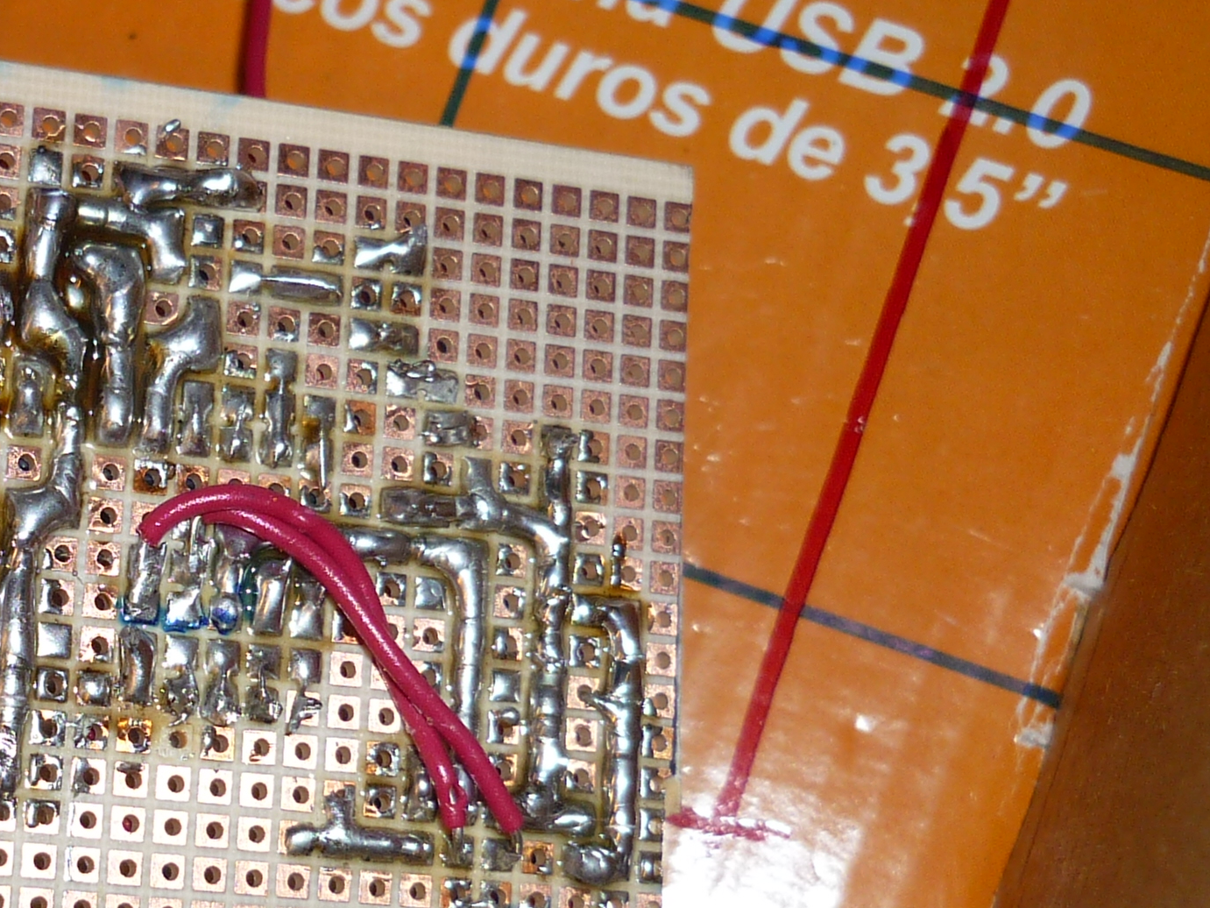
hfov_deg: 24.2
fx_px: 2727
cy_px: 610
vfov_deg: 18.8
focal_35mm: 78
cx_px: 78
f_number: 2.8
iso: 100
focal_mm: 5.5
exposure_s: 1/30
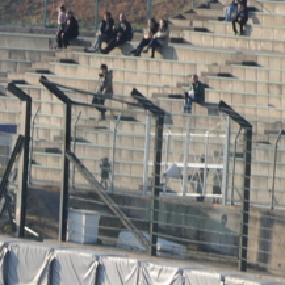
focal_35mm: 1201
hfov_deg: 1.5
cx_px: -181
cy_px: 444
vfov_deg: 1.5
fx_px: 11187
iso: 200
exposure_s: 1/125
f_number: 14
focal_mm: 200
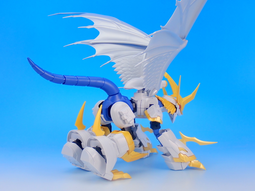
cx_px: 128
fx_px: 457
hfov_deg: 31.2
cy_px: 96
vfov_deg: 23.7
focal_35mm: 62
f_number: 14
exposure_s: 1/2
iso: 100
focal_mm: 11.09
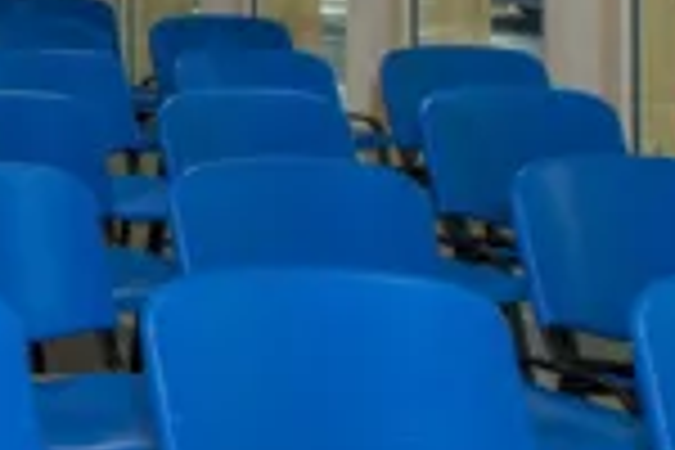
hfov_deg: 14.6
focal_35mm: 84
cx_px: -976
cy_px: -40
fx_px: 1575
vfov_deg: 15.8
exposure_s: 1/15
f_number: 9
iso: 100
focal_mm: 14
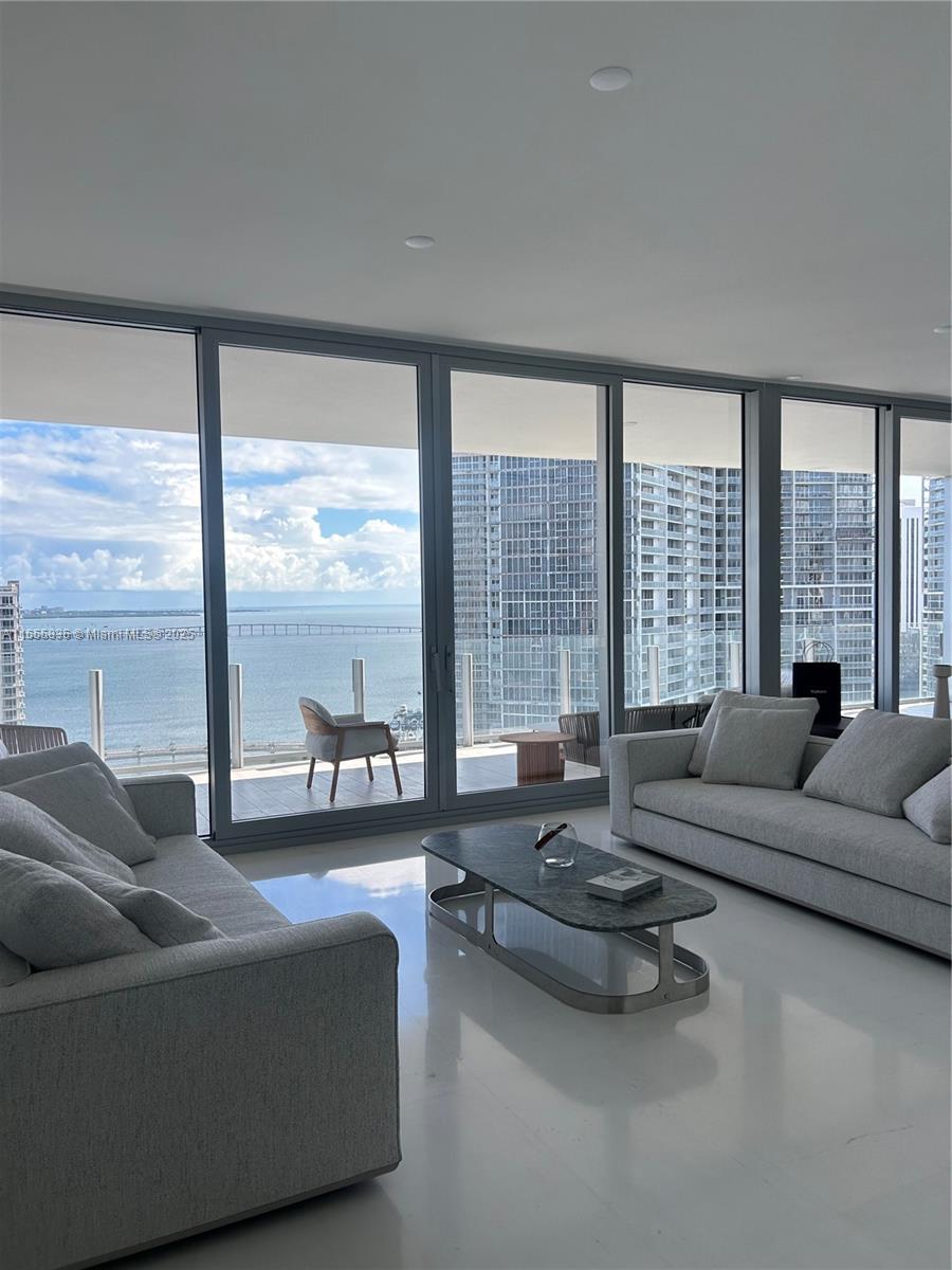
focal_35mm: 26
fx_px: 953
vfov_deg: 67.3
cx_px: 476
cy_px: 635
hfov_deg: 53.1
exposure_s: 1/733
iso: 50
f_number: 1.5
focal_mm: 5.7
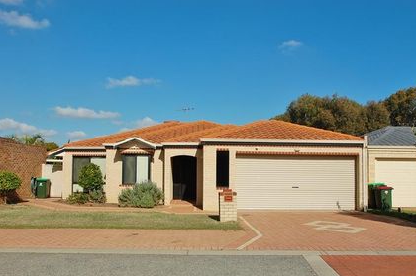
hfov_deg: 64.5
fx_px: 330
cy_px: 154
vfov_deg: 45.4
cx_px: 200
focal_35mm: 29
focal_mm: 17
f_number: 11
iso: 200
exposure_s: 1/400
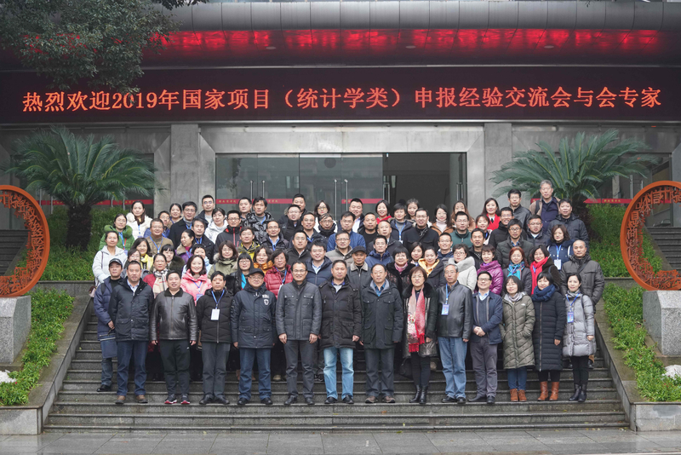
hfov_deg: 28.8
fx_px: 1325
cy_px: 228
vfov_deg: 19.5
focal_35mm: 70
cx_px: 340
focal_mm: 70
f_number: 4
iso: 1250
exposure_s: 1/160
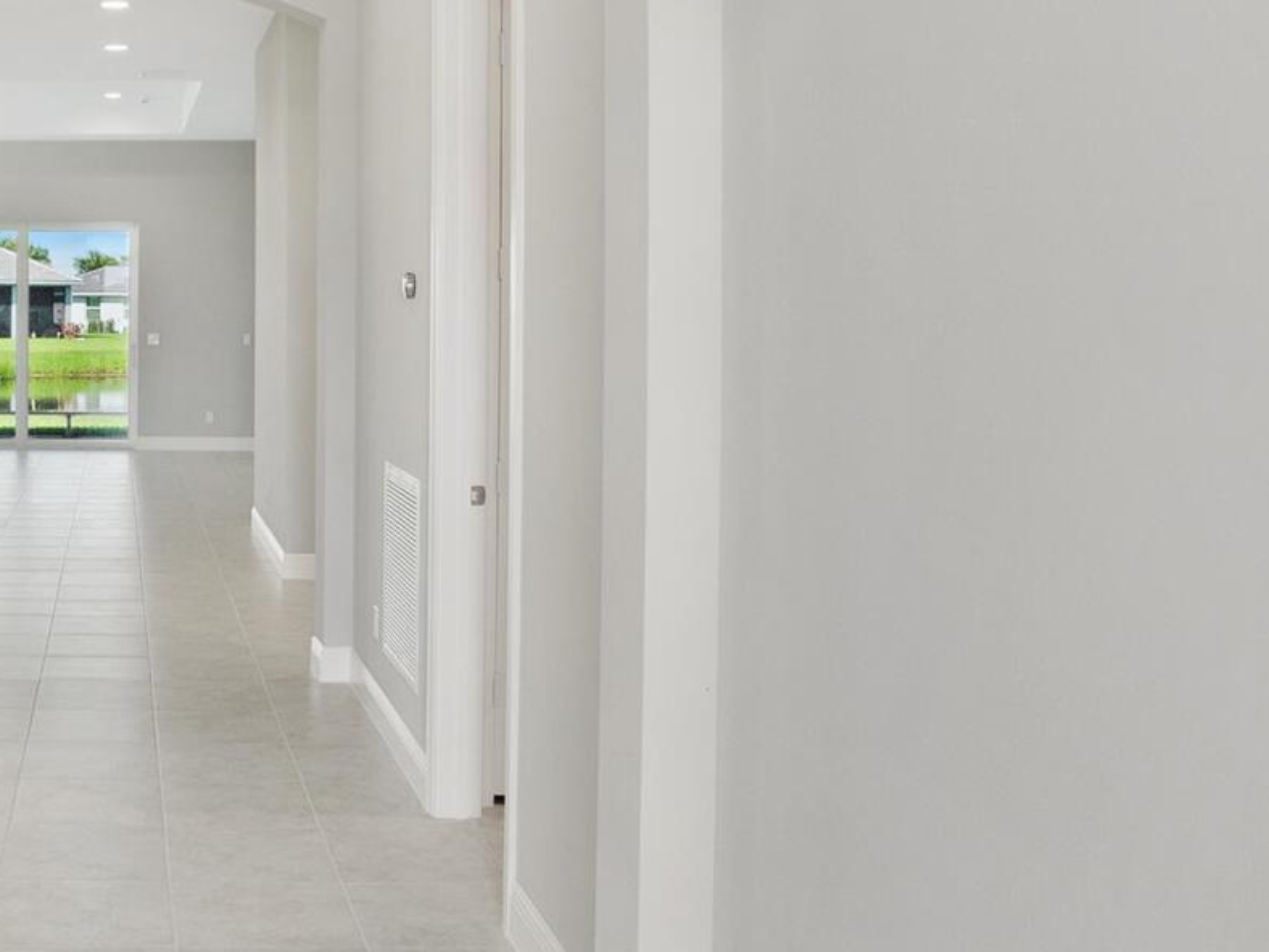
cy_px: 315
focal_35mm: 40
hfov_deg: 42.4
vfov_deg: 35.6
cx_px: 95
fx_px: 1466
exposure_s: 1/60
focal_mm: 16
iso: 2000
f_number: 8
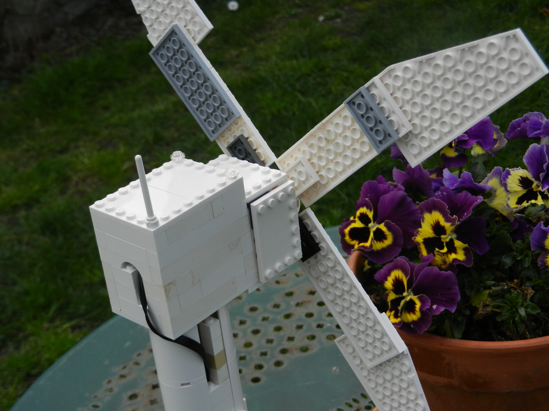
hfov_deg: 28.6
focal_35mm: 68
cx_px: 274
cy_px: 206
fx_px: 1078
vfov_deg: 21.6
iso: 160
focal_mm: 12.3
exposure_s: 1/500
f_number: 4.6
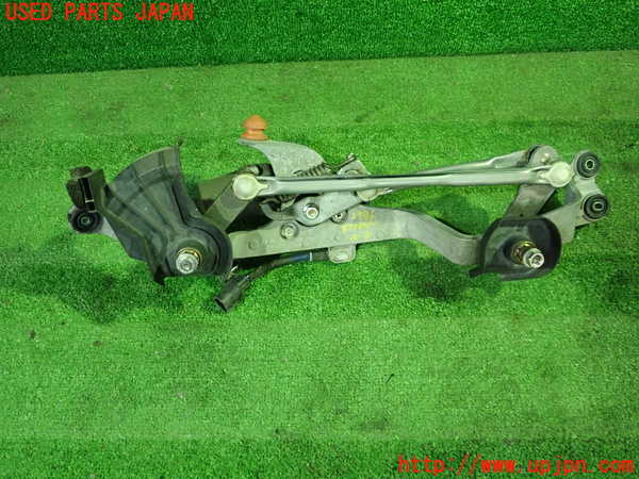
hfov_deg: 60.0
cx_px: 320
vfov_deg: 46.8
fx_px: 554
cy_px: 240
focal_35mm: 30
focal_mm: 5.5
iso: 800
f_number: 2.3
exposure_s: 1/40
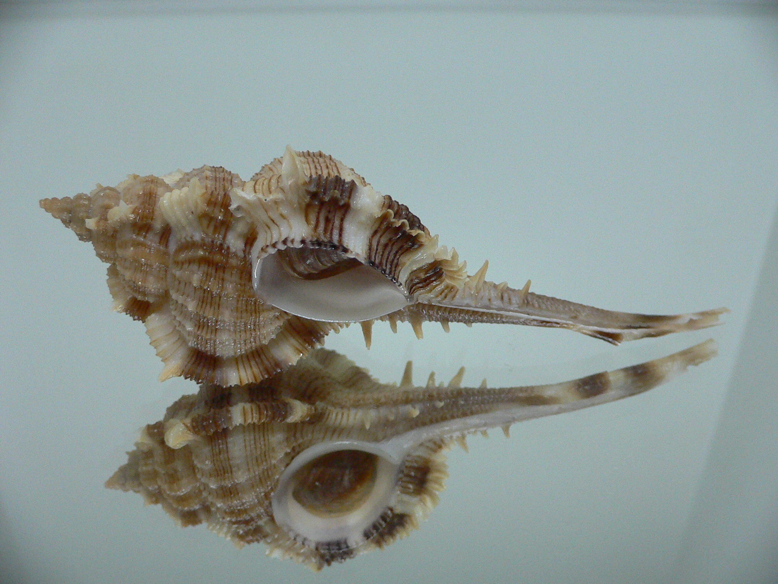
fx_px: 787
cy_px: 292
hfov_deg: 52.6
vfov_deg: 40.7
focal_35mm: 35
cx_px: 389
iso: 200
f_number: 2.8
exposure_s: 1/60
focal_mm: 4.6
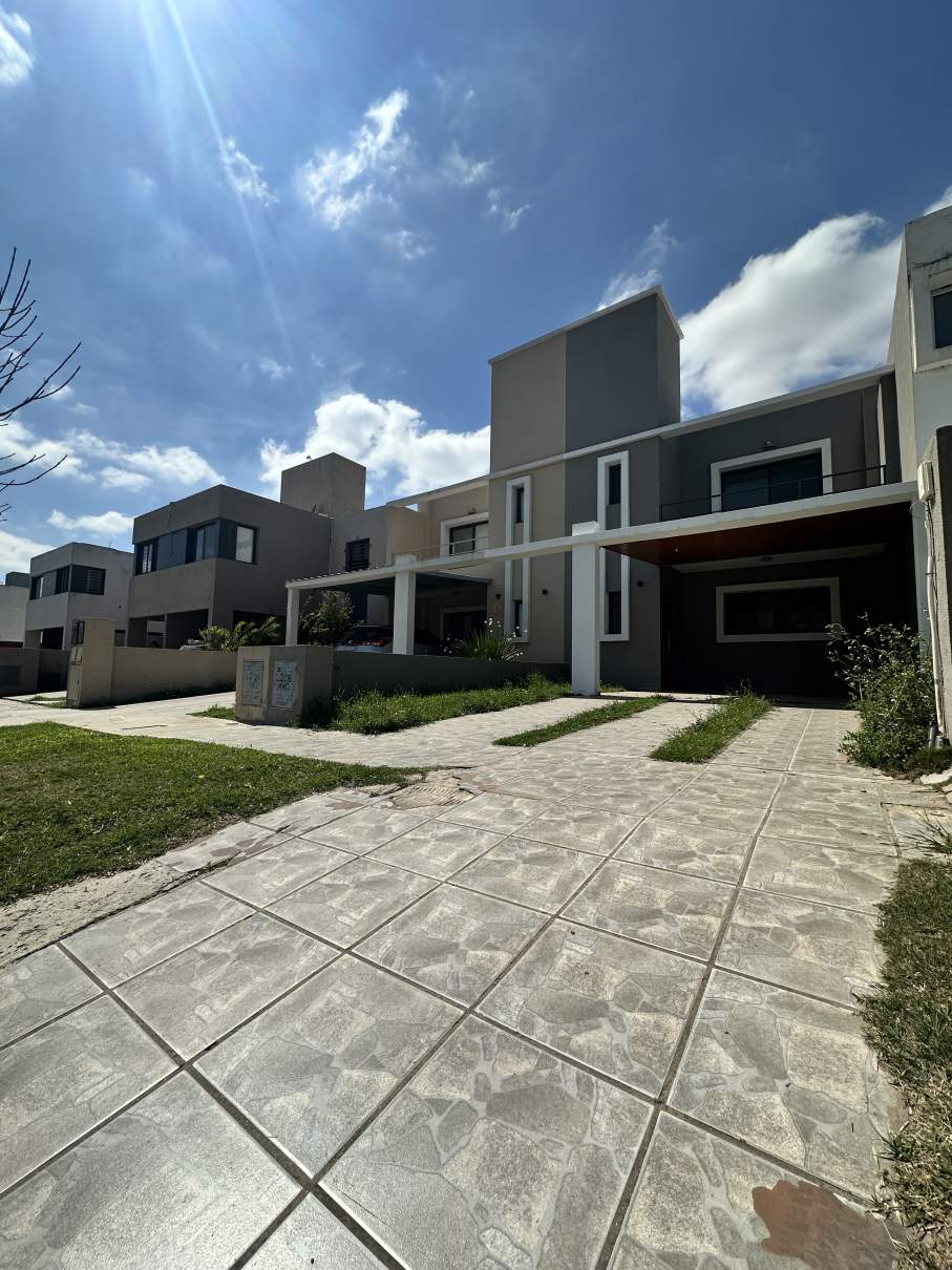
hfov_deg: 85.7
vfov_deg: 102.1
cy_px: 635
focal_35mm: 14
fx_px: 514
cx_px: 476
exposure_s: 1/3861
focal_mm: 2.22
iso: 50
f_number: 2.2
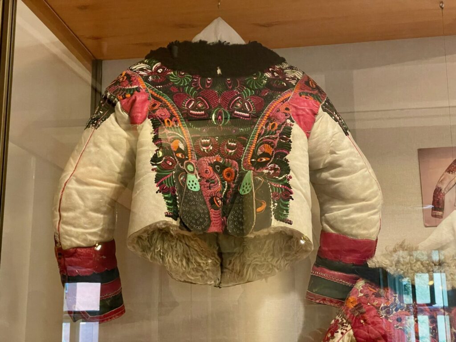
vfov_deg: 28.0
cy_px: 171
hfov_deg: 36.8
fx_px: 685
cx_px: 228
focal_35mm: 52
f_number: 2
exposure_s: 1/50
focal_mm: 6
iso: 640
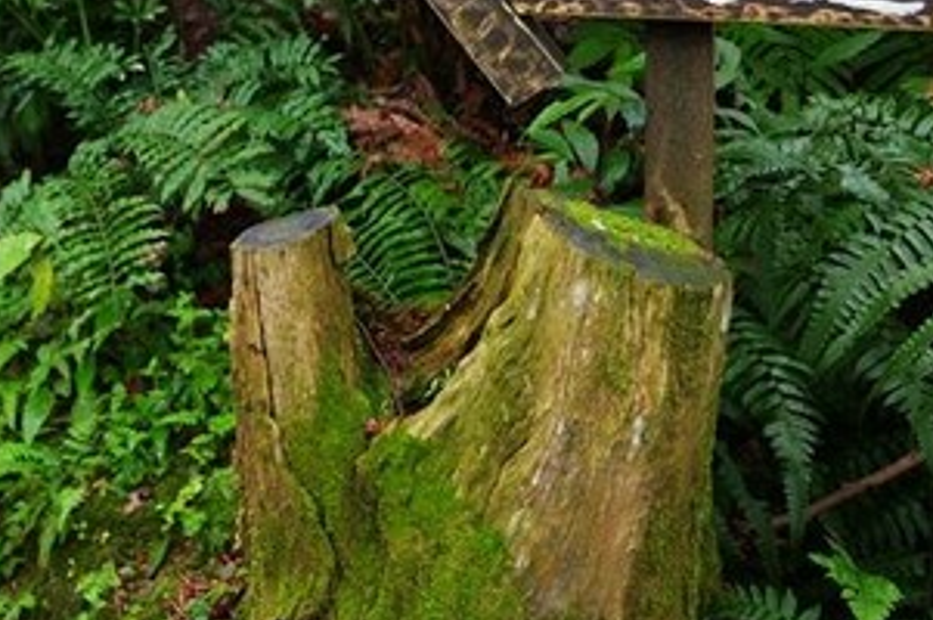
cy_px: -121
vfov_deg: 25.2
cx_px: -3
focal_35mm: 48
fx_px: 1243
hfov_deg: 36.8
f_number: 2.8
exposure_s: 1/30
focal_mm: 17
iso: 320
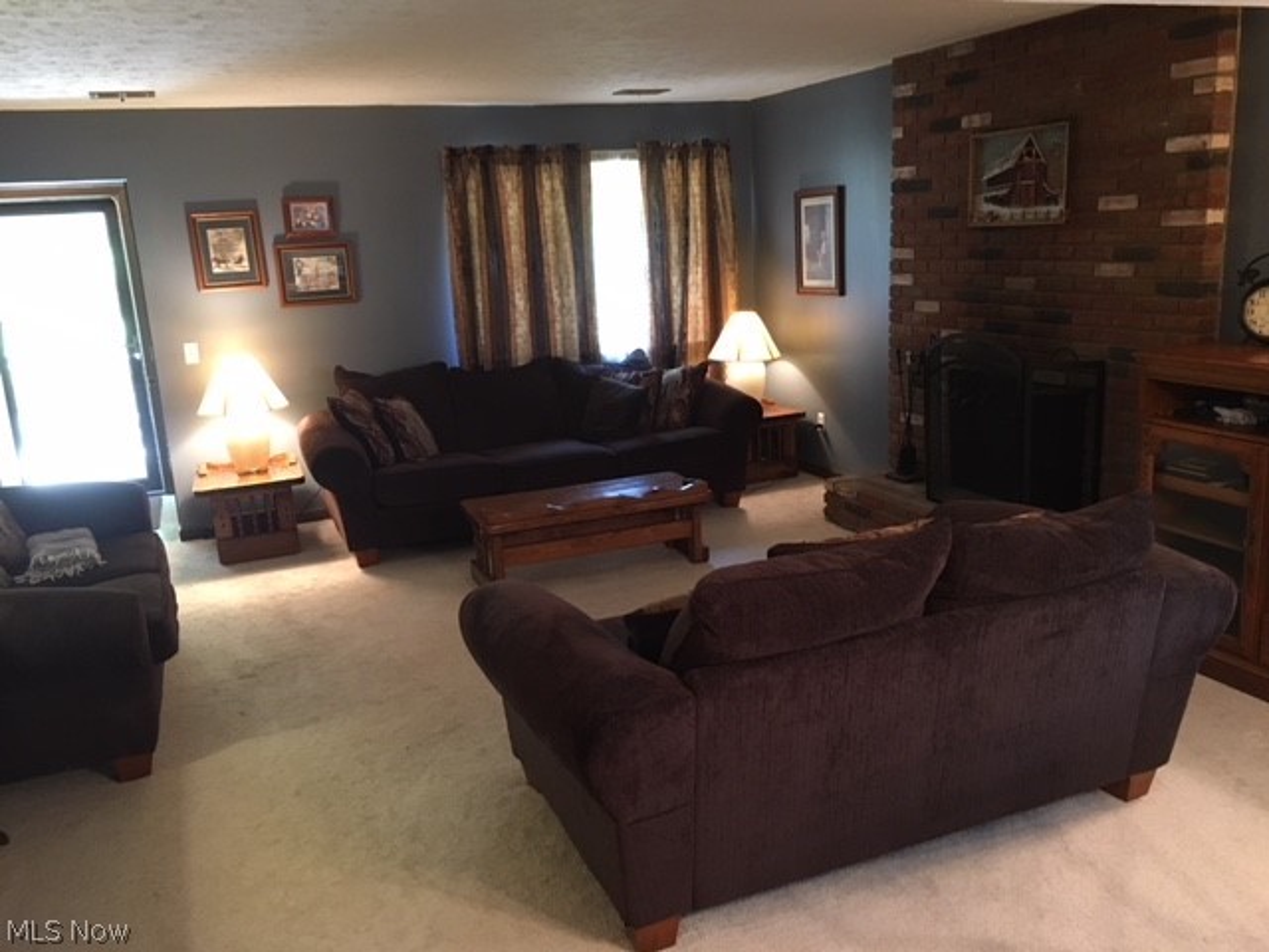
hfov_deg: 61.7
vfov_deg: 48.2
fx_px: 1063
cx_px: 634
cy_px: 476
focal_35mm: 29
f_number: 2.2
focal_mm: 4.15
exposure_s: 1/17
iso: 200
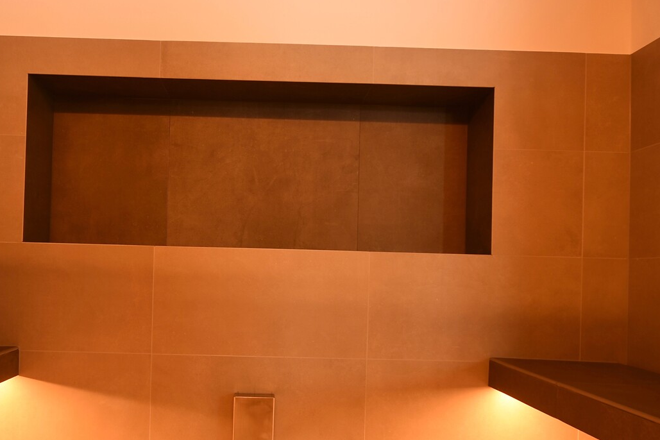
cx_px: 273
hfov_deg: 65.0
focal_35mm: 28
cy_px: 269
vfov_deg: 46.1
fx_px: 513
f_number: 4
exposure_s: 1/2
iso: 100
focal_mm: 10
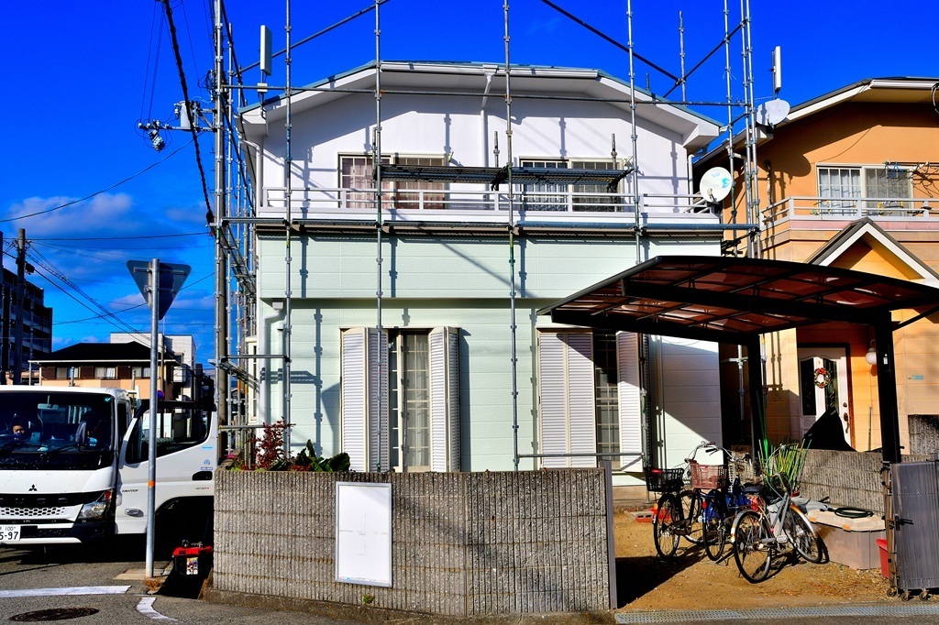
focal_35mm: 36
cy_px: 312
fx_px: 939
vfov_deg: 36.8
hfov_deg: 53.1
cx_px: 470
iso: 100
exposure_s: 1/320
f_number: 9
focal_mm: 24
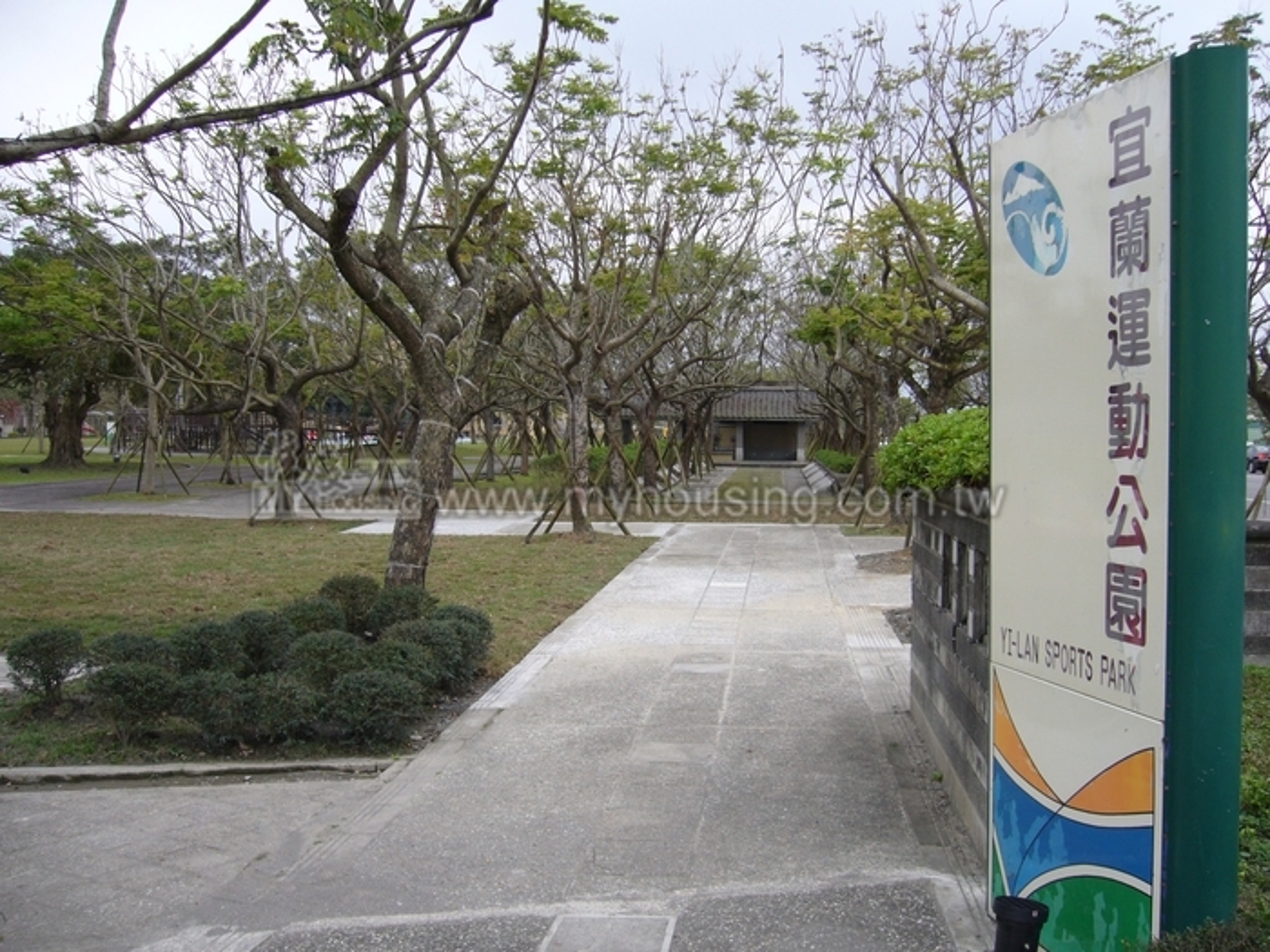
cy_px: 476
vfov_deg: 40.7
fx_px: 1284
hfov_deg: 52.6
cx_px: 635
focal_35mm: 35
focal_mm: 5.8
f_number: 2.8
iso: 80
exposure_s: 1/250
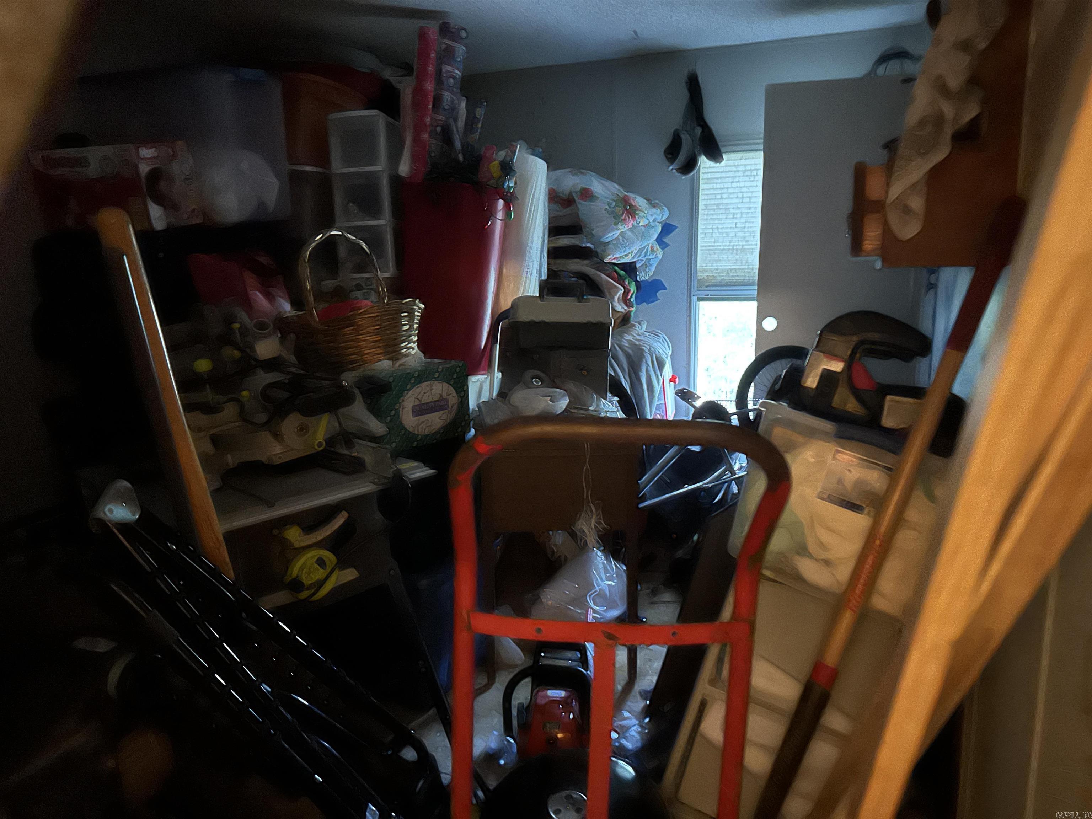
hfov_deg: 71.6
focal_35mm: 24
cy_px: 410
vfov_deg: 56.8
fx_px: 757
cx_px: 546
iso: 3200
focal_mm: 6.86
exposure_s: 1/15
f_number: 1.78
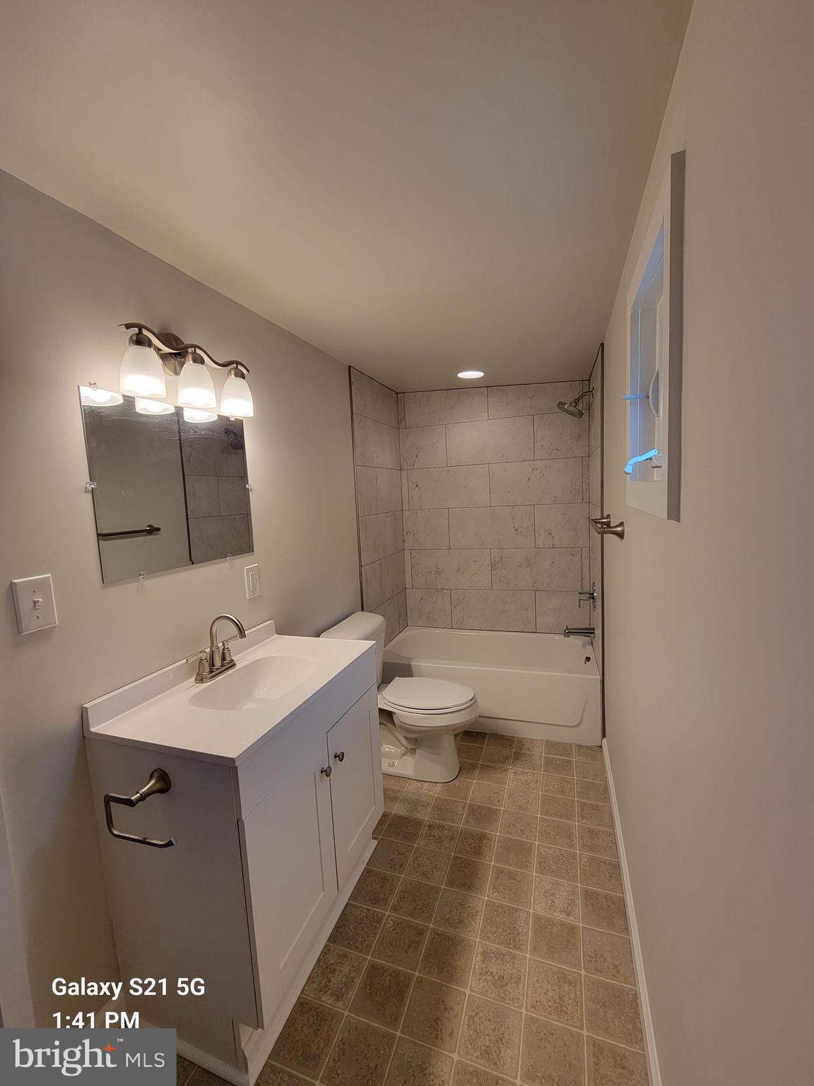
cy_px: 543
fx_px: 408
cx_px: 407
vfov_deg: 106.2
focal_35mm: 13
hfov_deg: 89.9
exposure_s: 1/120
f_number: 2.2
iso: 80
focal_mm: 2.2
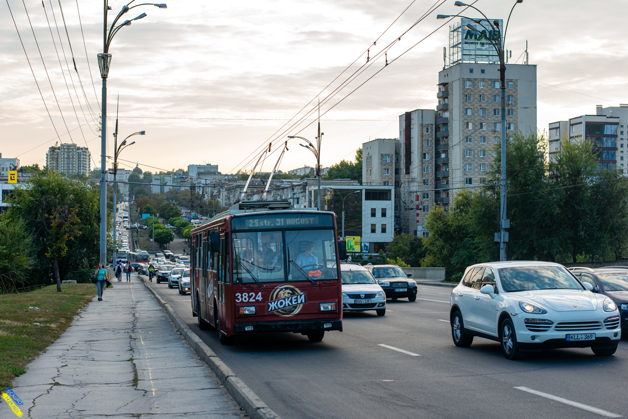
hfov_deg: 39.6
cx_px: 314
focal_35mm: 50
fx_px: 872
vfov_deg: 27.0
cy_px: 210
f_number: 4.5
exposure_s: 1/250
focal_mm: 50
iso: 320
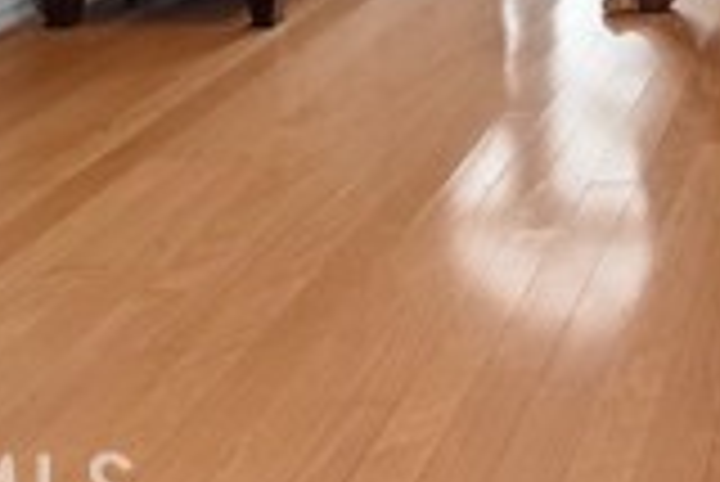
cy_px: -403
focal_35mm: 64
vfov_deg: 17.2
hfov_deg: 26.6
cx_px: 936
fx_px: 1281
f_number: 8
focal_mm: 16
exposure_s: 1/6
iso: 400
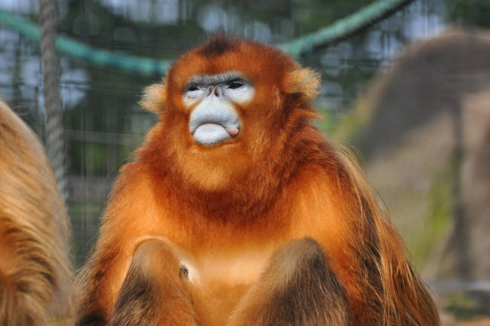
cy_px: 163
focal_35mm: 450
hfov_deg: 4.6
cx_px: 245
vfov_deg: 3.0
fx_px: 6118
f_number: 5.6
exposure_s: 1/800
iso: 800
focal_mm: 300
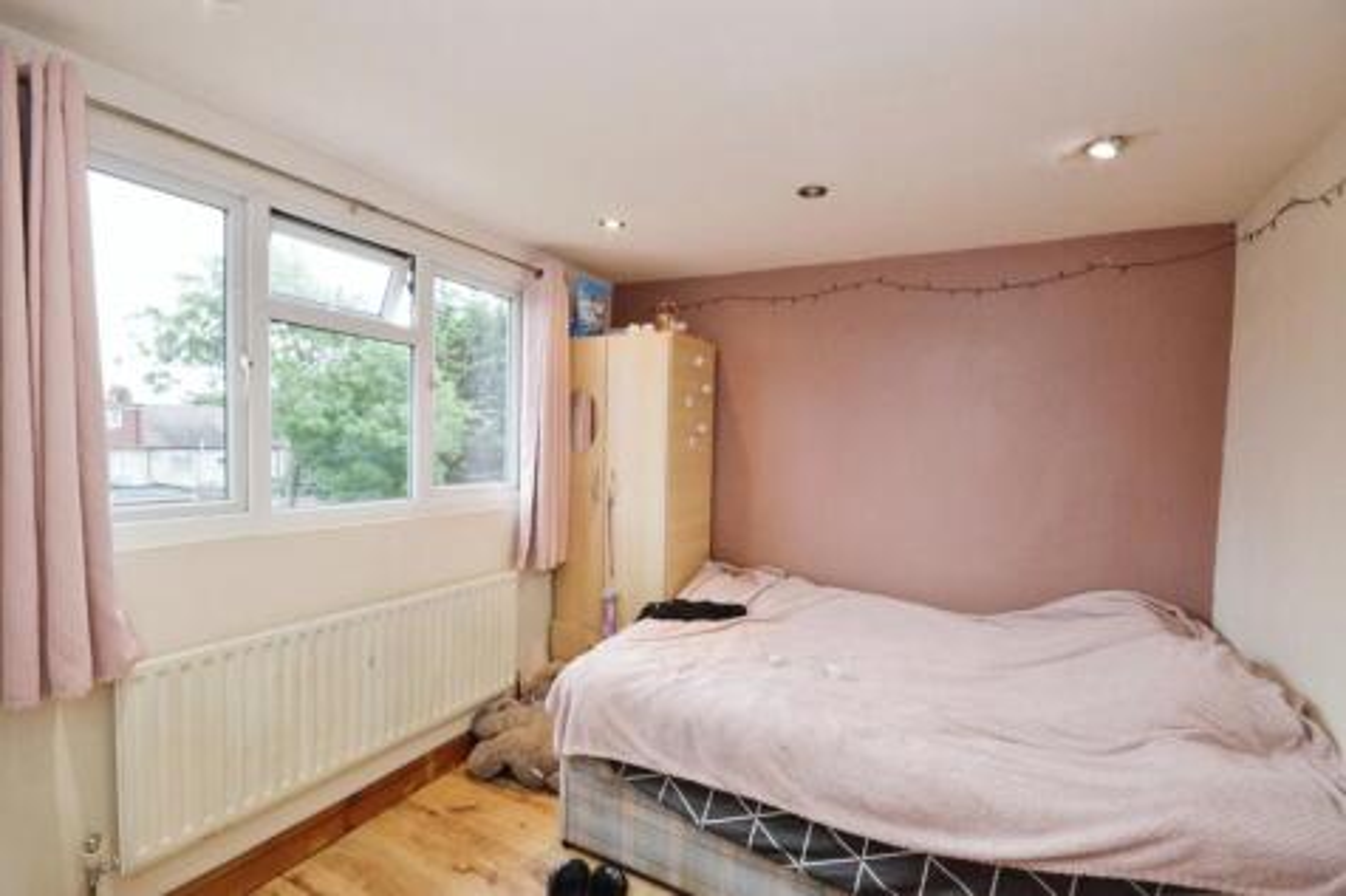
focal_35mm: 15
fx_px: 561
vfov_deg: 77.3
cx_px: 673
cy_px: 448
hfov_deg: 100.4
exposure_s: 1/25
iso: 1600
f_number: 13
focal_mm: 10
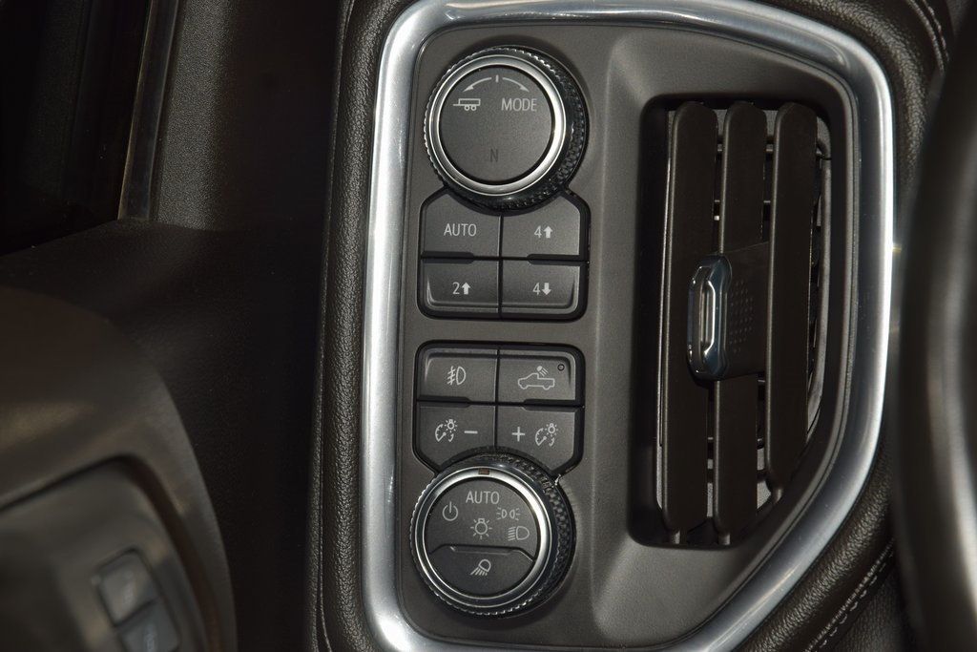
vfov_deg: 13.0
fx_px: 2850
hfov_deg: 19.5
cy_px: 326
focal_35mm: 105
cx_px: 488
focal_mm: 70
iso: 100
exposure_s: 1/125
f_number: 8
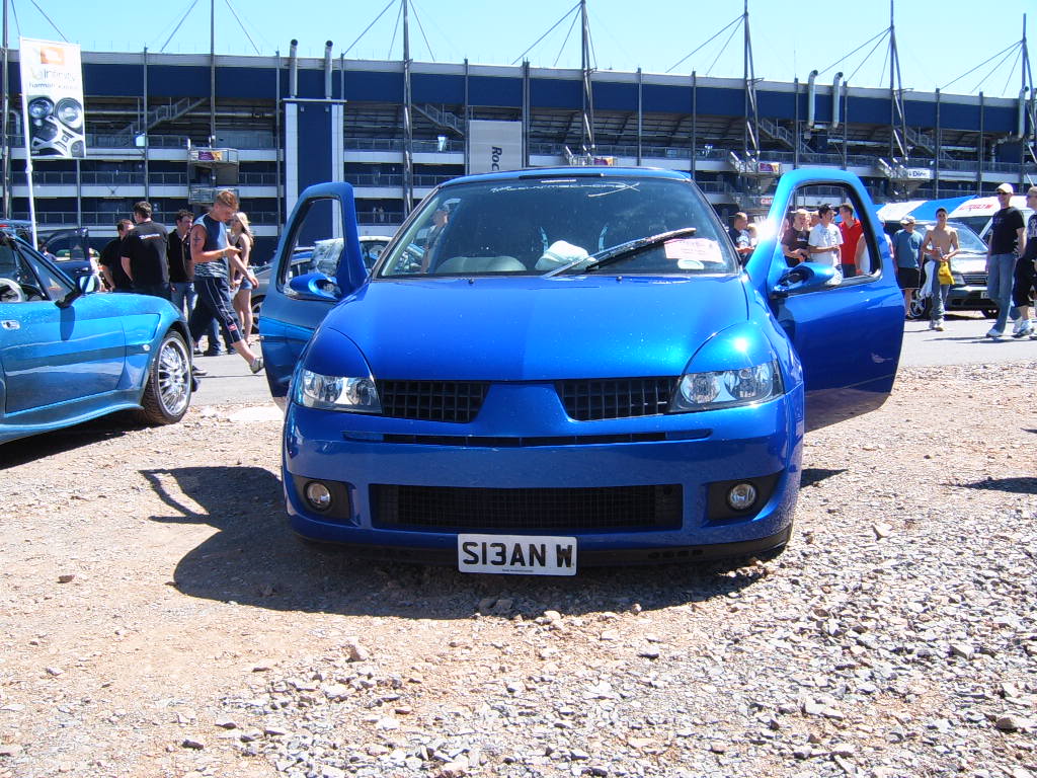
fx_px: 1138
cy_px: 389
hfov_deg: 49.0
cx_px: 518
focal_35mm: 38
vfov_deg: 37.7
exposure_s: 1/125
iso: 63
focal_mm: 5.8
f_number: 5.8
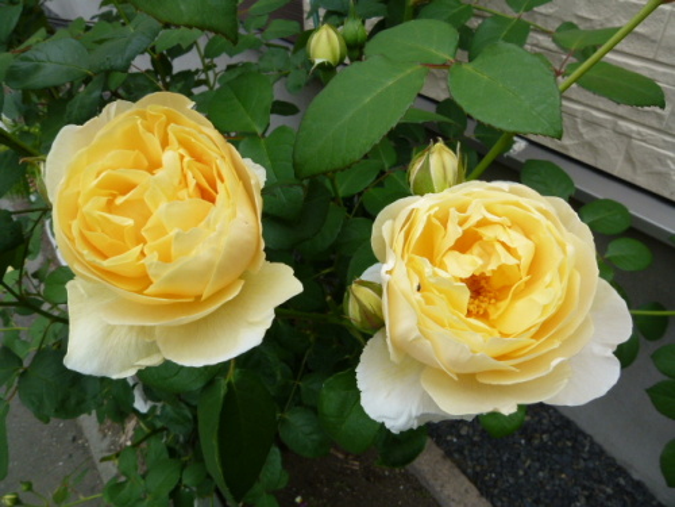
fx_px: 468
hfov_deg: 71.6
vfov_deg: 56.8
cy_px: 254
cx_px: 338
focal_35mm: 24
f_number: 4
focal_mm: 4.3
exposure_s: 1/250
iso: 100
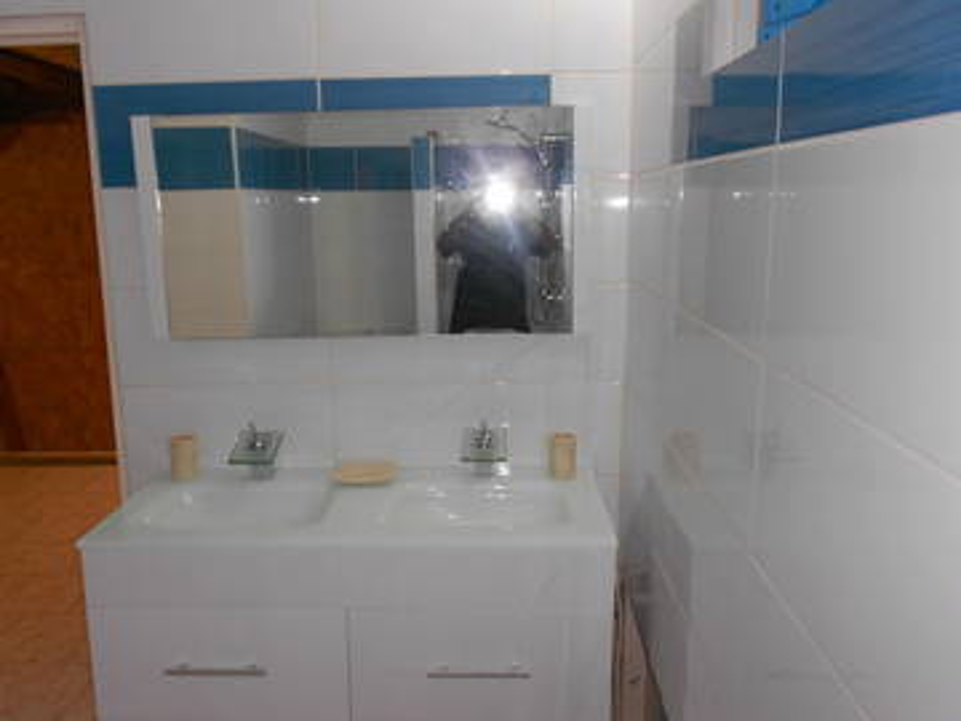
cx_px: 480
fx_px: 805
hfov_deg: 61.7
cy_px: 360
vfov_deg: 48.2
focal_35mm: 29
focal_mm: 5.1
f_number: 3.4
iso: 200
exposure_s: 1/25
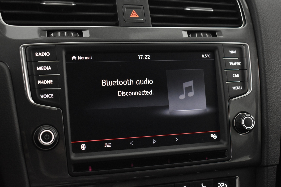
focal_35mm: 52
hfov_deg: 37.9
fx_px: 410
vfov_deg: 25.8
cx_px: 140
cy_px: 94
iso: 3200
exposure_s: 1/25
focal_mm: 35
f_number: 4.5
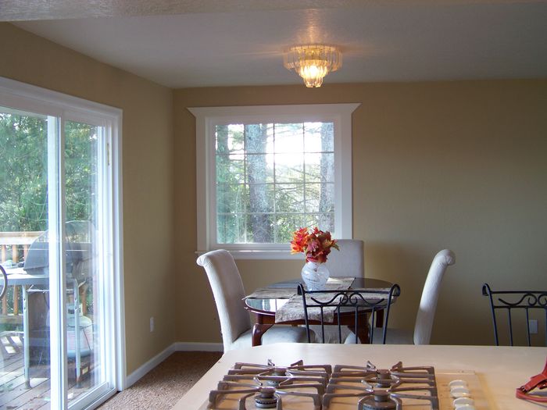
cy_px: 205
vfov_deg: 29.7
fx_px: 774
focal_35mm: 49
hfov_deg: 38.9
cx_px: 274
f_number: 2.8
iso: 80
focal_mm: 7.6
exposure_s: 1/30
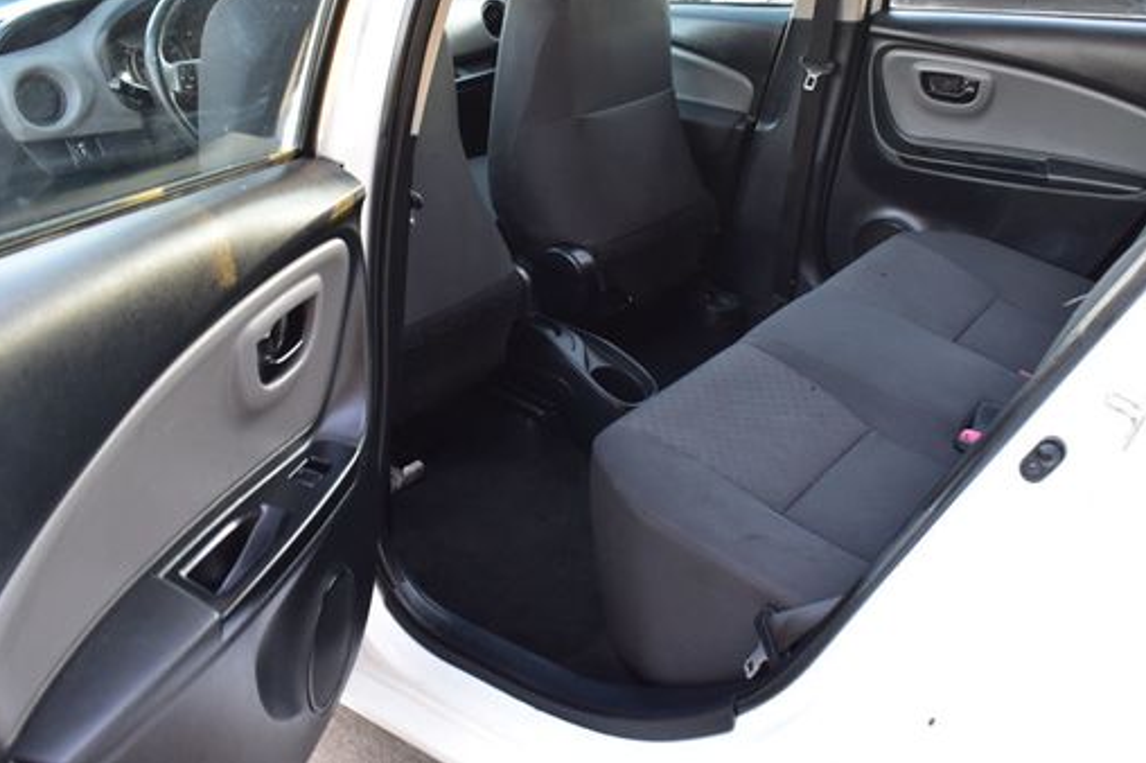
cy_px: 284
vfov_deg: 38.6
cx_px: 607
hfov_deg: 55.8
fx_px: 1082
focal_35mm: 34
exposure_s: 1/15
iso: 560
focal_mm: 18
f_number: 6.3
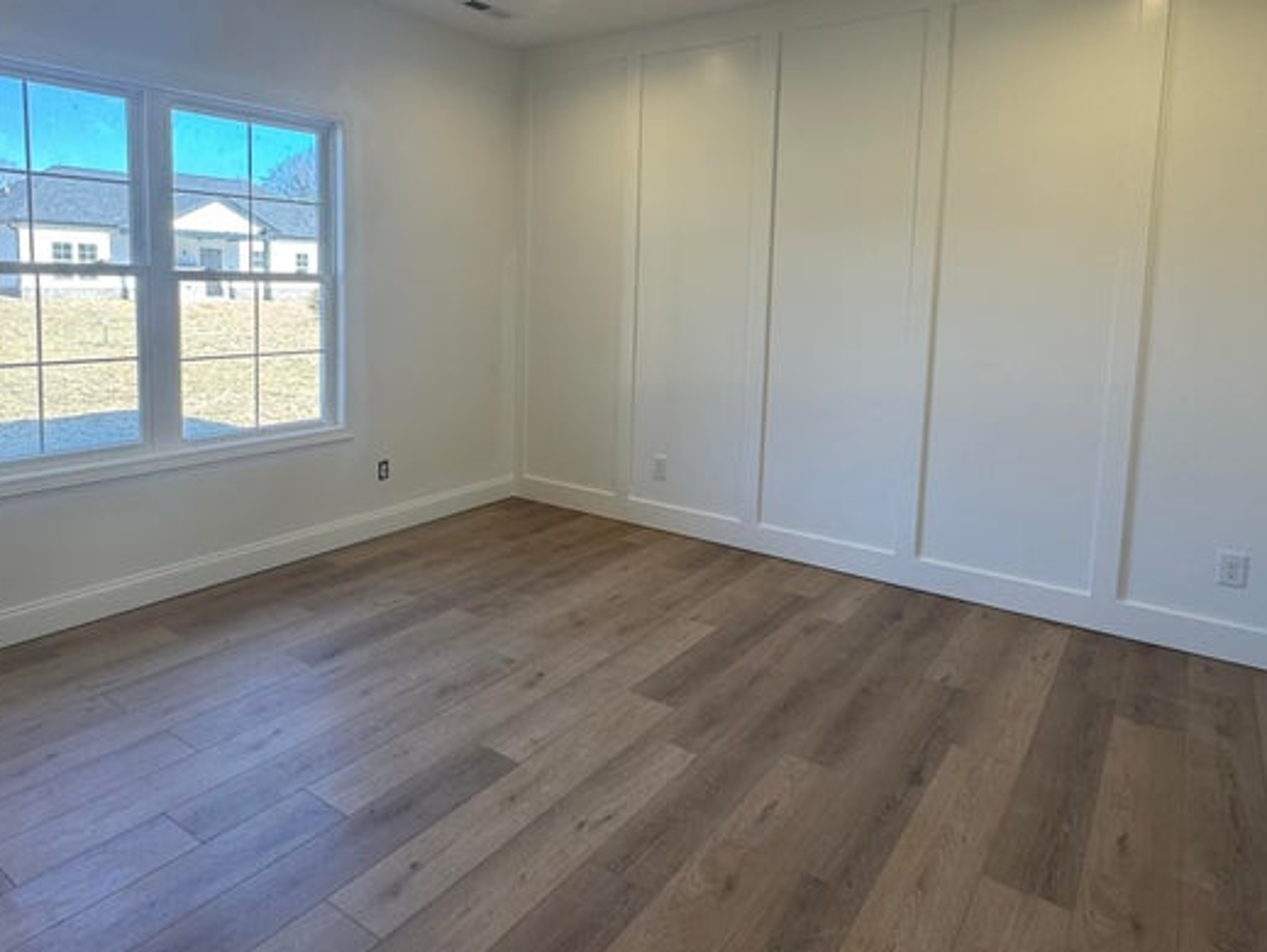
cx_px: 575
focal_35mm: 23
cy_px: 364
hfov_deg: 73.7
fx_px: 842
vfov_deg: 58.3
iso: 50
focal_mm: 2.22
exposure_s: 1/120
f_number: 2.2
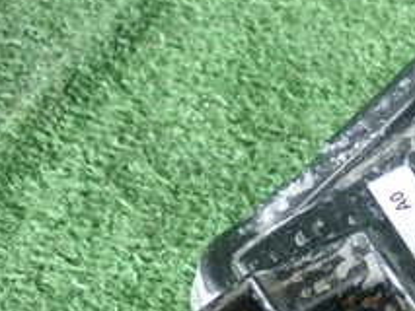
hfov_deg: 15.3
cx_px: 575
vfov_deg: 12.3
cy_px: 144
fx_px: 1451
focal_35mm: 121
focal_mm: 7.86
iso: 800
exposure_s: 1/125
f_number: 2.9
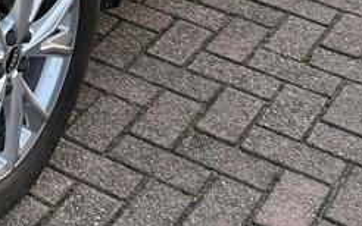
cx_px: -171
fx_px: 1046
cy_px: -204
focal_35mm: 106
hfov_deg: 17.7
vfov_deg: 11.3
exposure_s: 1/121
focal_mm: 6.76
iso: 160
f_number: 1.78
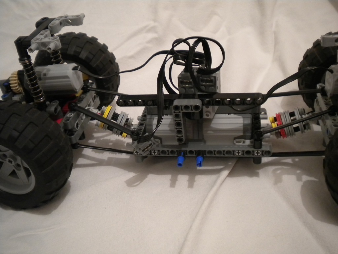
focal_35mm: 41
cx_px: 169
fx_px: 400
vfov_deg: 35.1
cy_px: 127
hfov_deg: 45.8
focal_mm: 7.4
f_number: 3.5
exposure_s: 1/8.8
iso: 403
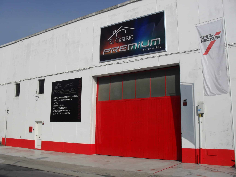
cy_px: 88
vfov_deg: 40.7
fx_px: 239
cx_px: 118
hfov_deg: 52.6
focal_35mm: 35
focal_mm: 6.3
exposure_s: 1/500
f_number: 8.4
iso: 100
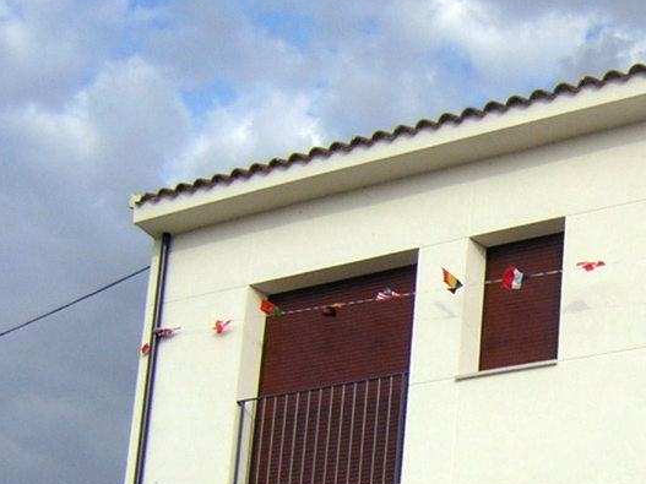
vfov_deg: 17.7
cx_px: 695
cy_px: 423
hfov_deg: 22.6
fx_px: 1530
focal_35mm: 82
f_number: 5.2
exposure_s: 1/289
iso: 100
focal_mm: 4.7
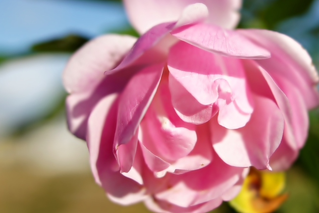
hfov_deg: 29.5
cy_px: 99
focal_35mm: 68
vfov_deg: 20.0
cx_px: 212
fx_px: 602
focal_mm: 28
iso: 200
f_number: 2.8
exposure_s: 1/4000
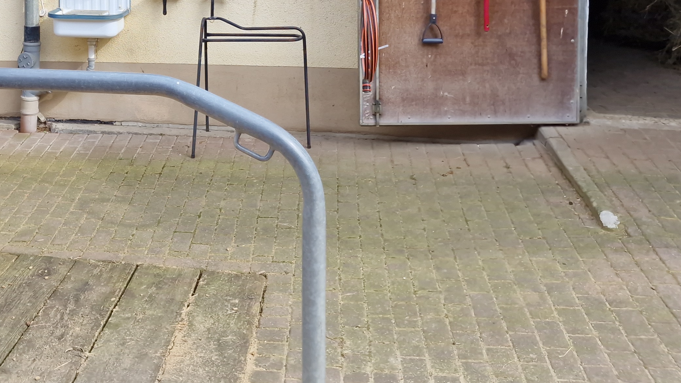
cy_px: -34
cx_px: 126
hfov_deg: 40.9
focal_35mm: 48
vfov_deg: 23.5
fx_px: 867
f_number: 1.8
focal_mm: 6.4
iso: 50
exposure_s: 1/2165
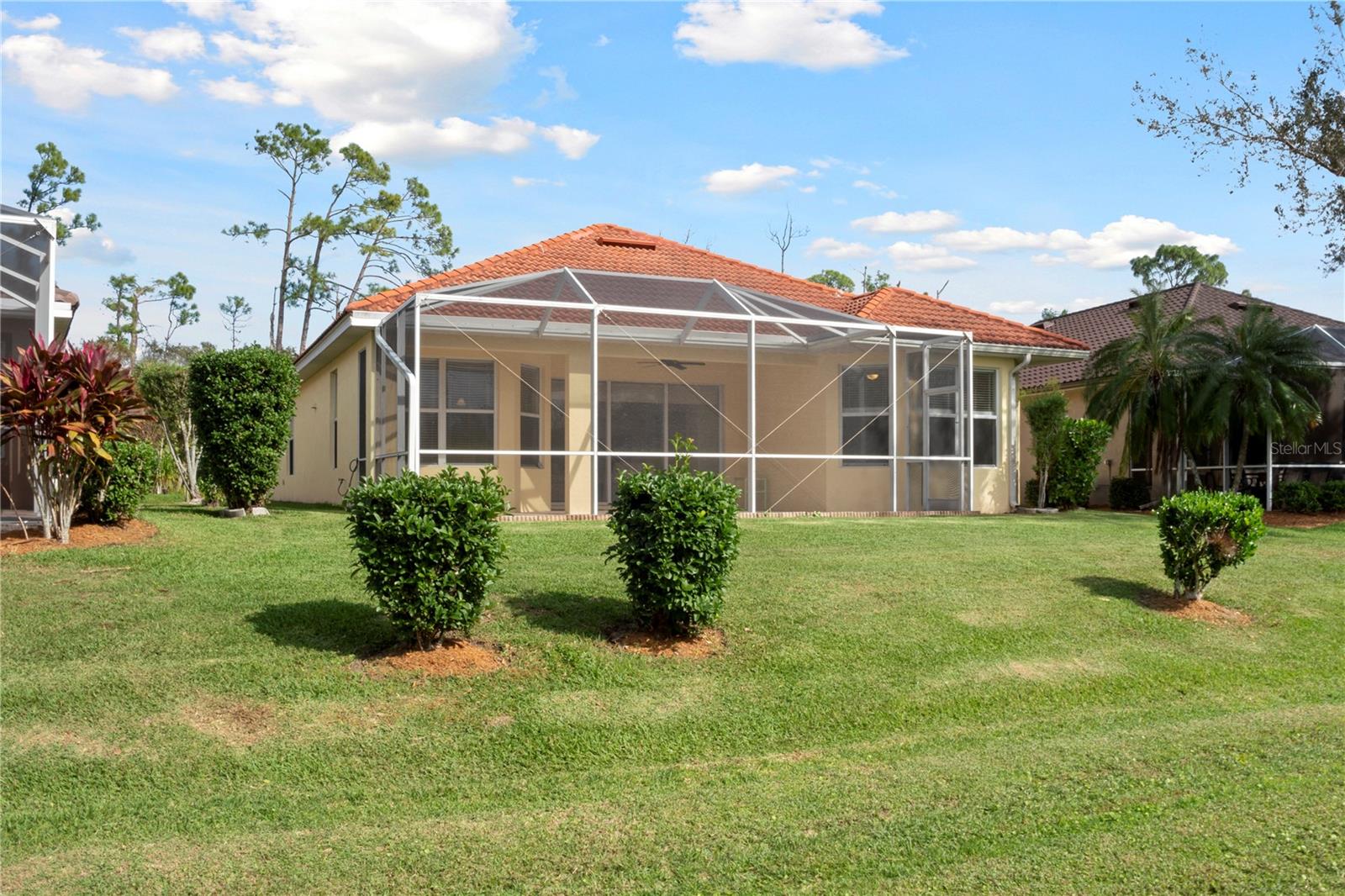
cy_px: 448
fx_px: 1083
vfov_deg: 44.9
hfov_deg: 63.7
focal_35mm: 29
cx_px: 672
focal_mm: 19.4
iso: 100
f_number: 22
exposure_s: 1/8
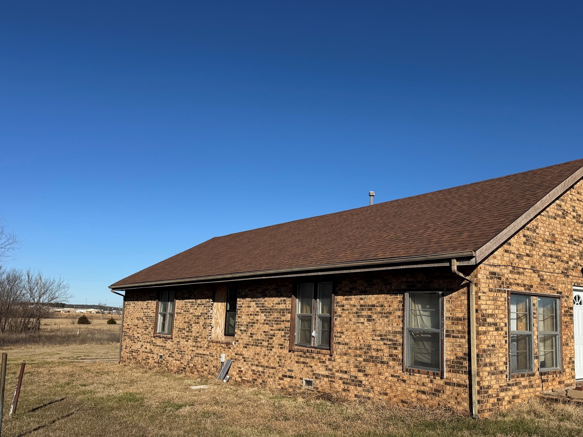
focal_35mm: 30
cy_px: 251
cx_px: 345
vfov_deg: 46.7
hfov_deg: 59.6
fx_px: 505
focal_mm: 6.76
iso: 80
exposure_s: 1/7092
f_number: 1.78
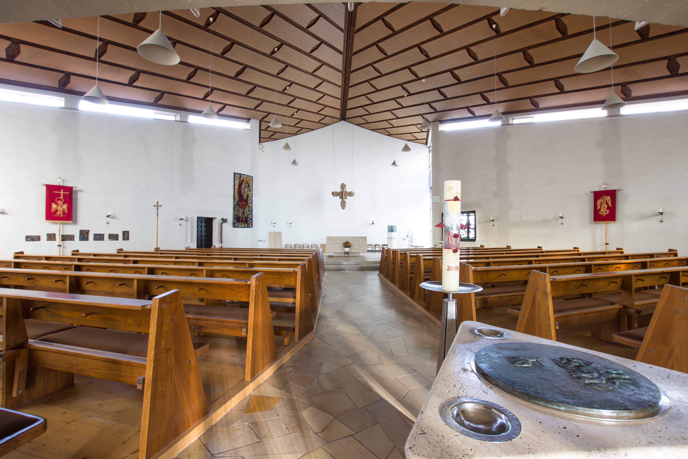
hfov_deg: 100.4
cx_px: 344
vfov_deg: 77.3
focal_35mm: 15
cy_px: 230
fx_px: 287
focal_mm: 10
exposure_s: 2
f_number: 6.3
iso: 100
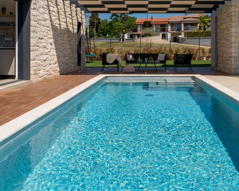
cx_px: 155
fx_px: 277
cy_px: 33
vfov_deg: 36.6
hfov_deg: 46.2
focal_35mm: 39
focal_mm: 17.5
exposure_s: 1/250
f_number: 11
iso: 100
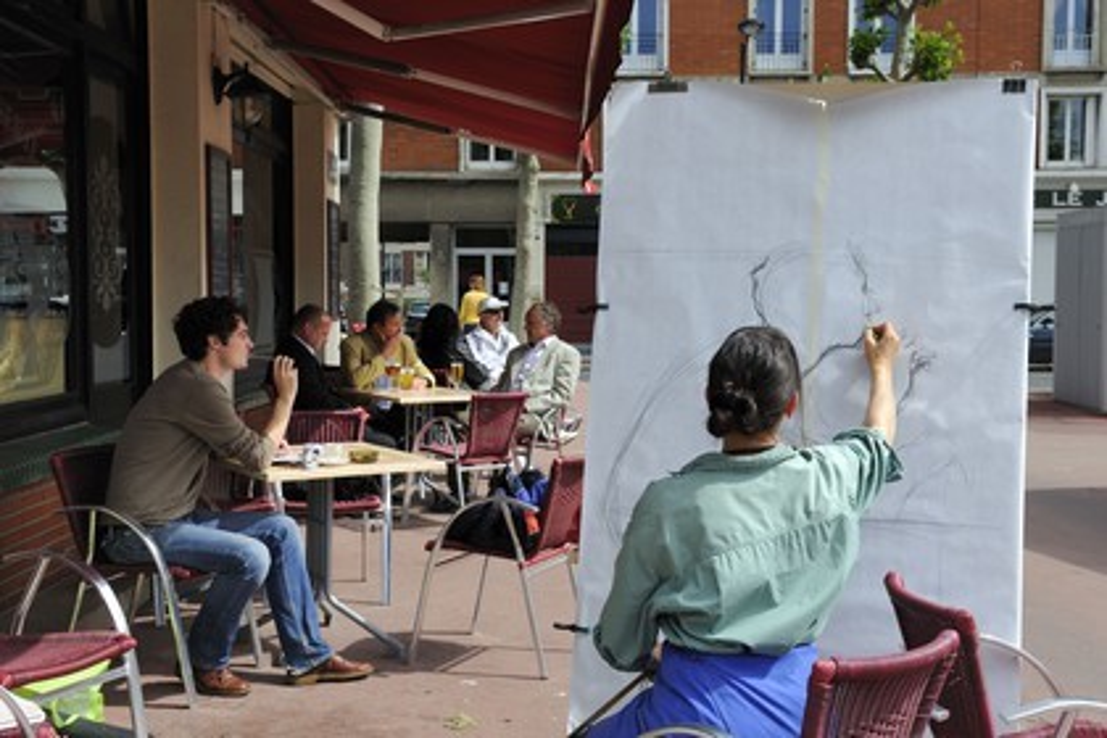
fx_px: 1476
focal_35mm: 48
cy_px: 369
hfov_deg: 41.1
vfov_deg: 28.1
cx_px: 554
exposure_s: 1/250
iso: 200
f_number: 10
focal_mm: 48
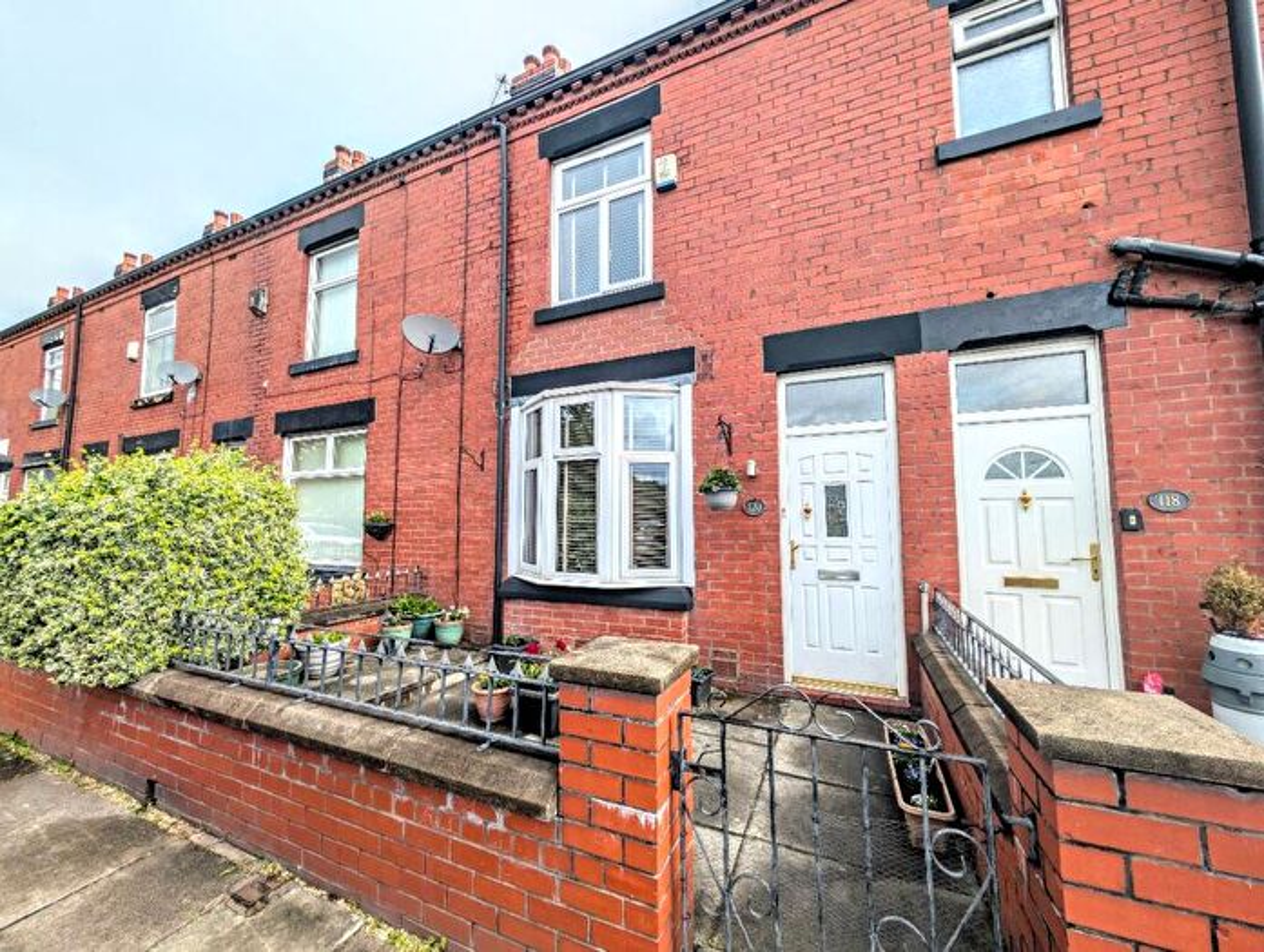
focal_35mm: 12
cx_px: 632
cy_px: 476
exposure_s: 1/2179
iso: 51
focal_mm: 2.02
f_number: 1.7
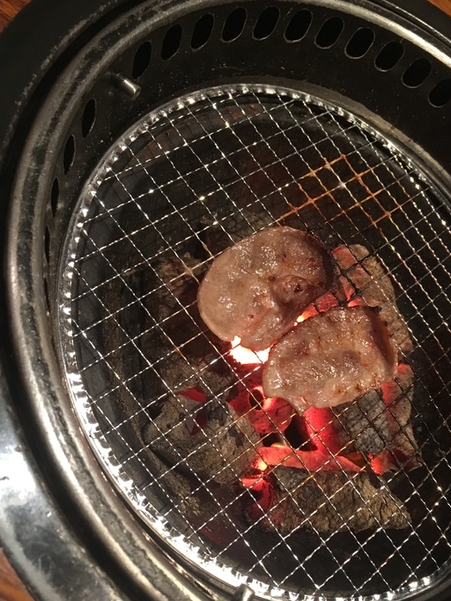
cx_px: 260
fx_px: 590
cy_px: 350
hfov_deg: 41.7
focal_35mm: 34
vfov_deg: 53.7
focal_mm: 4.15
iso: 160
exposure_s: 1/30
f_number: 2.2
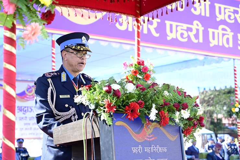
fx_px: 466
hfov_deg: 28.9
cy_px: 80
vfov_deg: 19.4
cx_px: 120
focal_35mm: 70
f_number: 5
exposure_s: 1/200
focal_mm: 70
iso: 400
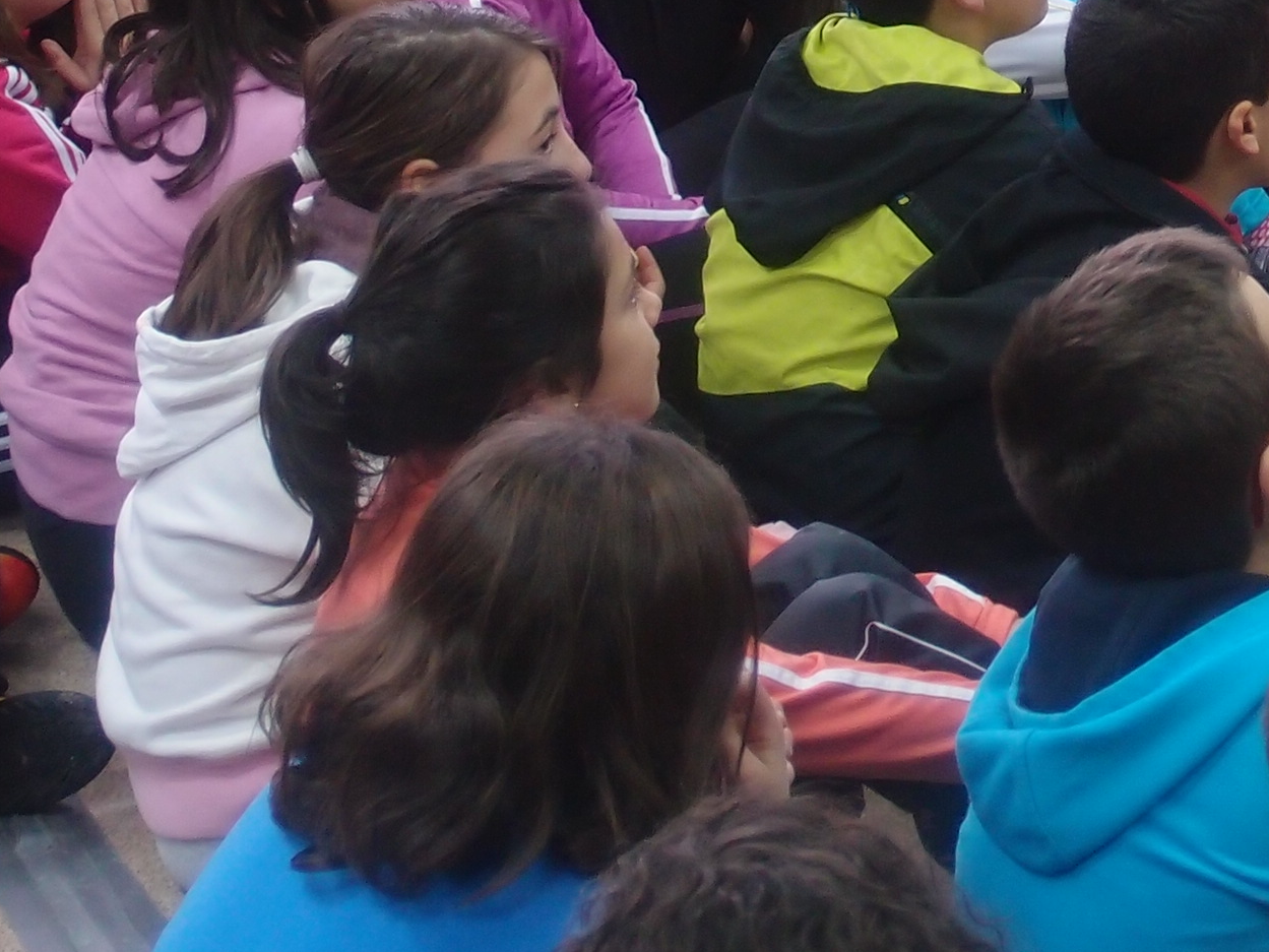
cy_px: -393
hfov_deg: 17.1
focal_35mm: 111
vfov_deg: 12.8
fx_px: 4070
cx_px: 1440
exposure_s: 1/50
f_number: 2
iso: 200
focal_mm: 8.16
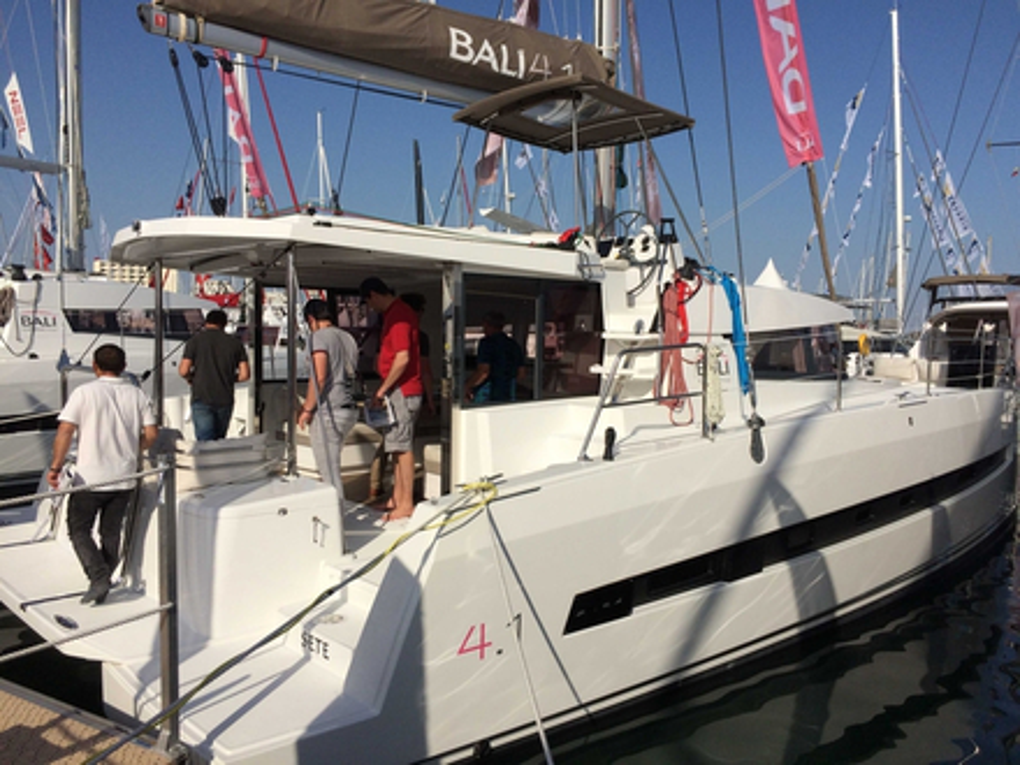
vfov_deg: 48.2
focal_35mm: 29
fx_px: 855
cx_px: 510
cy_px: 382
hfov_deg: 61.7
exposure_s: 1/5882
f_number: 2.2
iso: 40
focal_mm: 4.15
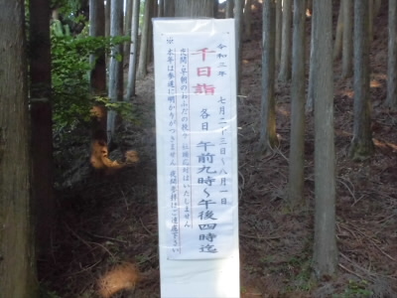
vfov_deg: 37.7
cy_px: 149
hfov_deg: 49.0
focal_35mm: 38
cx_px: 198
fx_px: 436
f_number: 4.2
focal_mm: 6.9
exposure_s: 1/60
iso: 400
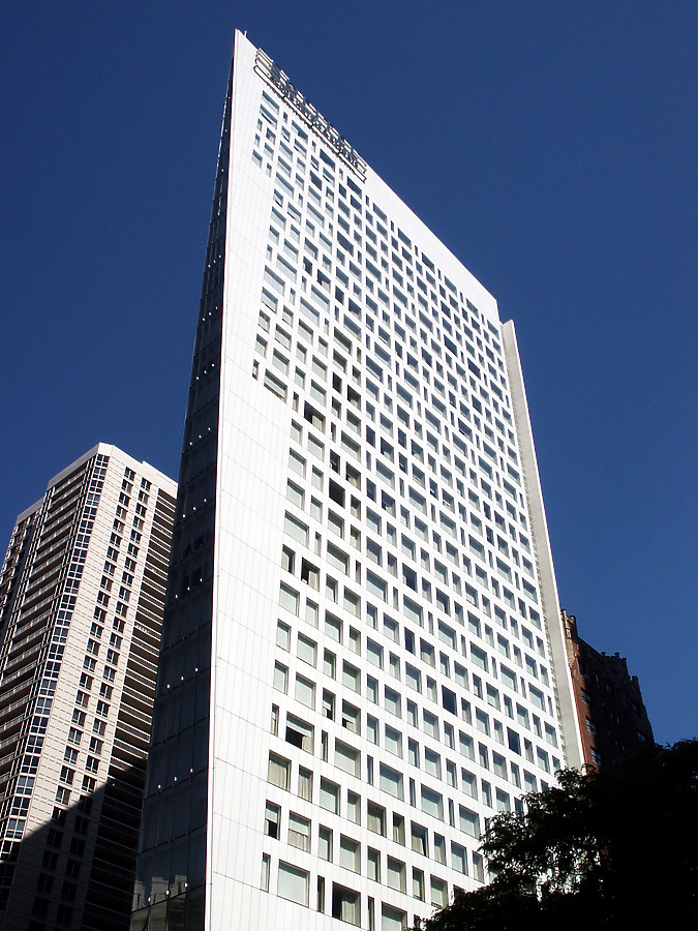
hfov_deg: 40.7
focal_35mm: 35
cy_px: 466
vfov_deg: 52.6
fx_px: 941
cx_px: 349
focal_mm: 7.18
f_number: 6.7
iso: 64
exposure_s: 1/500
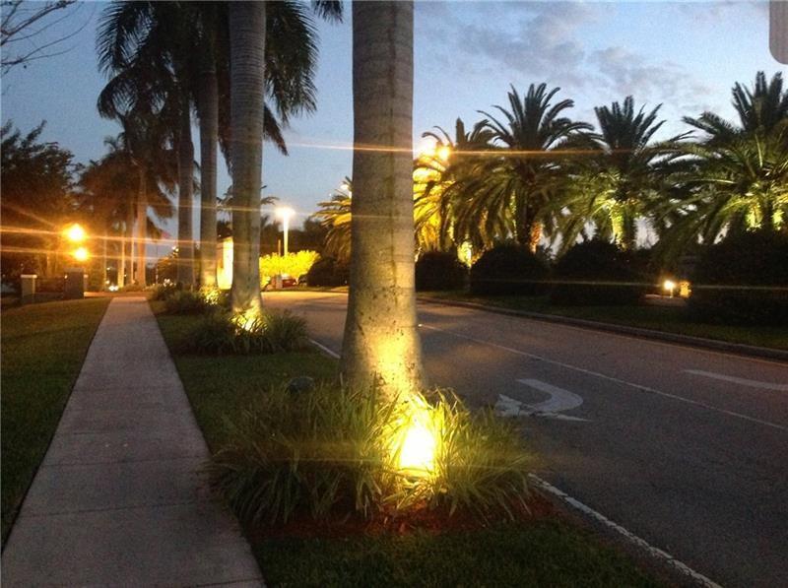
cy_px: 294
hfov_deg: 52.7
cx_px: 394
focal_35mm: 35
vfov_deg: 40.6
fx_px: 795
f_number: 2.4
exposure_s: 1/15
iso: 800
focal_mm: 4.28
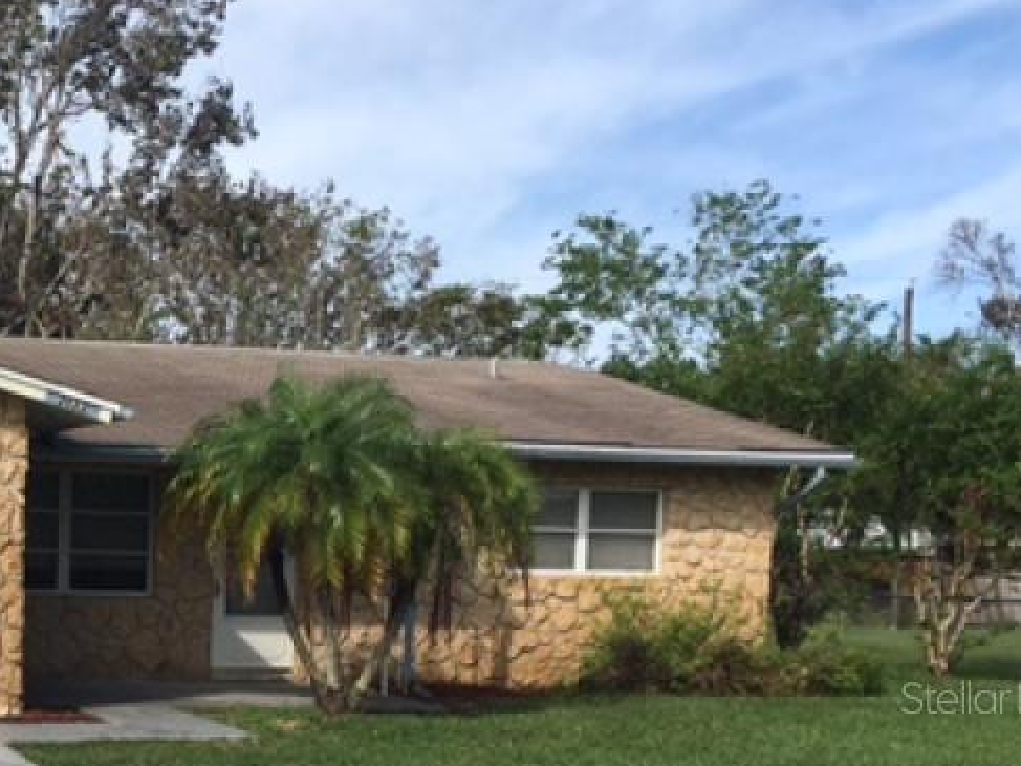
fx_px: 1799
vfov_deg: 23.4
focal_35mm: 61
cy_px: 697
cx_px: 25
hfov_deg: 29.8
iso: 25
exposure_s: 1/1399
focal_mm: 4.15
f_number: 2.2
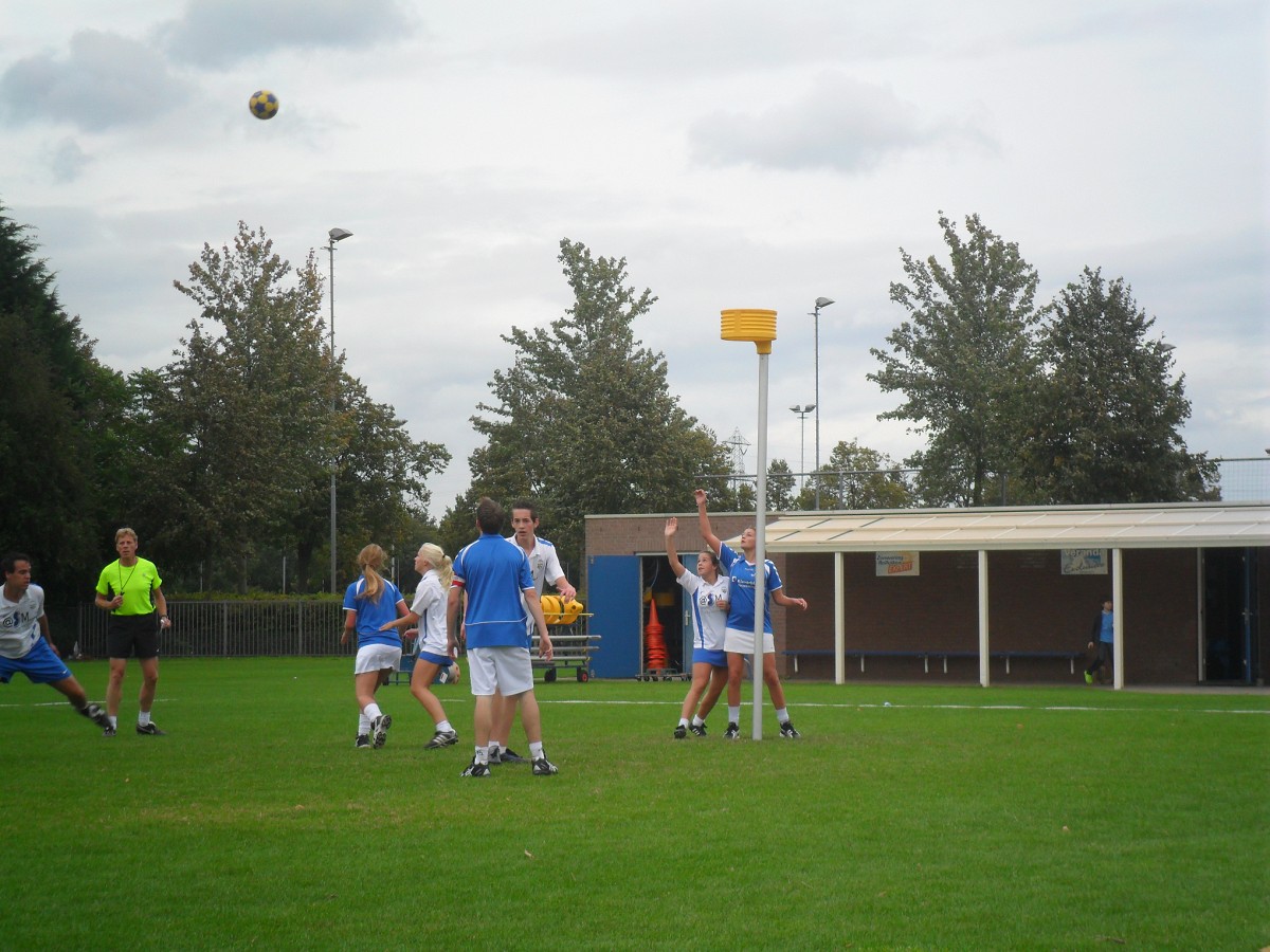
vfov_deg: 13.7
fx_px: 3962
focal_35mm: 108
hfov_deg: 18.2
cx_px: 635
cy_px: 476
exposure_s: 1/250
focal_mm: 19.6
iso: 100
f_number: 5
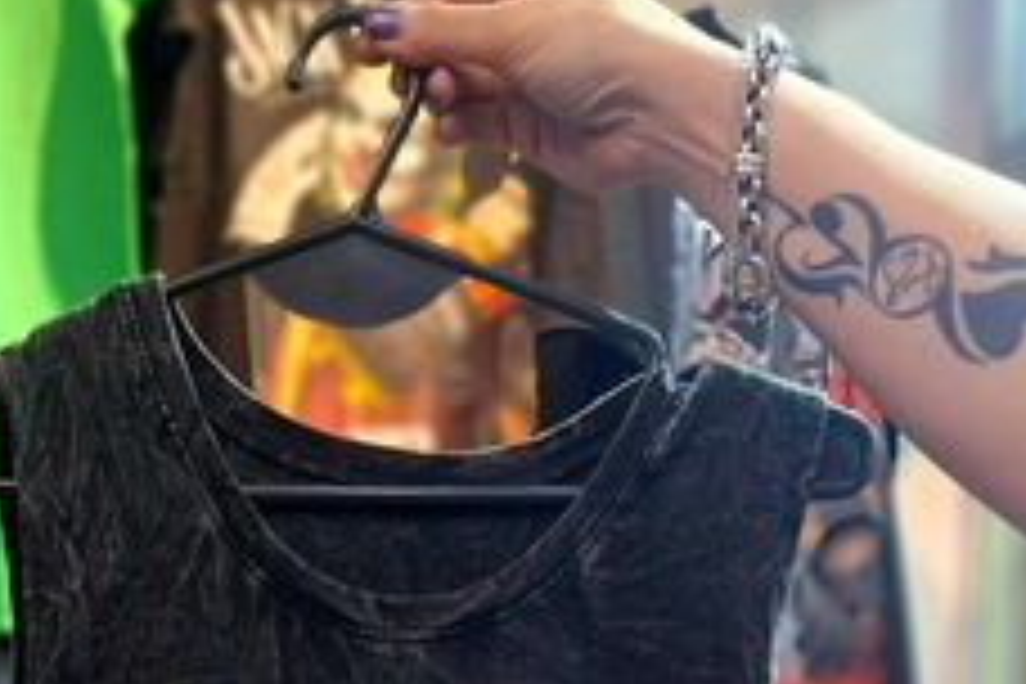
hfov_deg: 35.3
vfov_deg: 20.0
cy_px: 1100
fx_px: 1596
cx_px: 346
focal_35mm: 56
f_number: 1.8
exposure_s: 1/50
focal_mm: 5.54
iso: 250
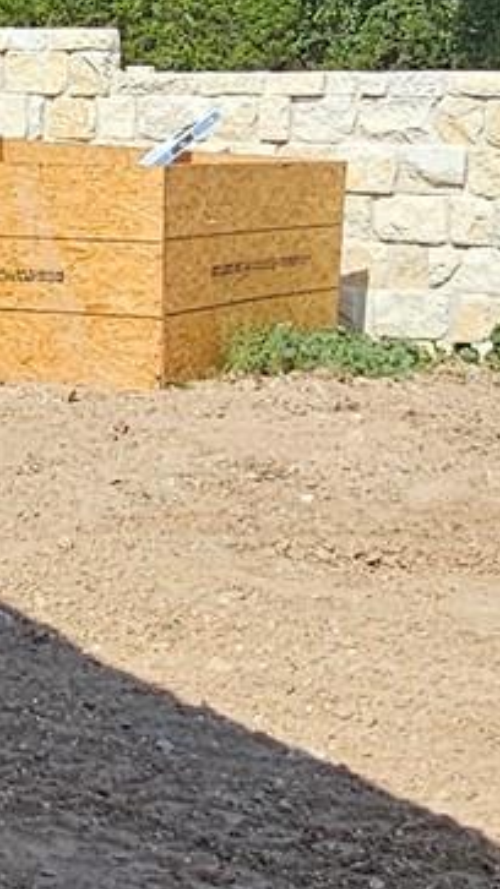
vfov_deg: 26.2
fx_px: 1887
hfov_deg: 15.1
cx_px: 154
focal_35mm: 80
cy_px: 225
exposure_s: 1/2397
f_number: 2.2
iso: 50
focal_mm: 2.2
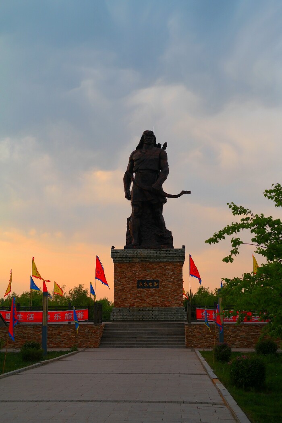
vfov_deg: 45.4
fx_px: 506
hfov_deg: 31.2
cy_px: 212
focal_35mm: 43
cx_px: 141
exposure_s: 1/160
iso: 100
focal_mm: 28
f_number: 5
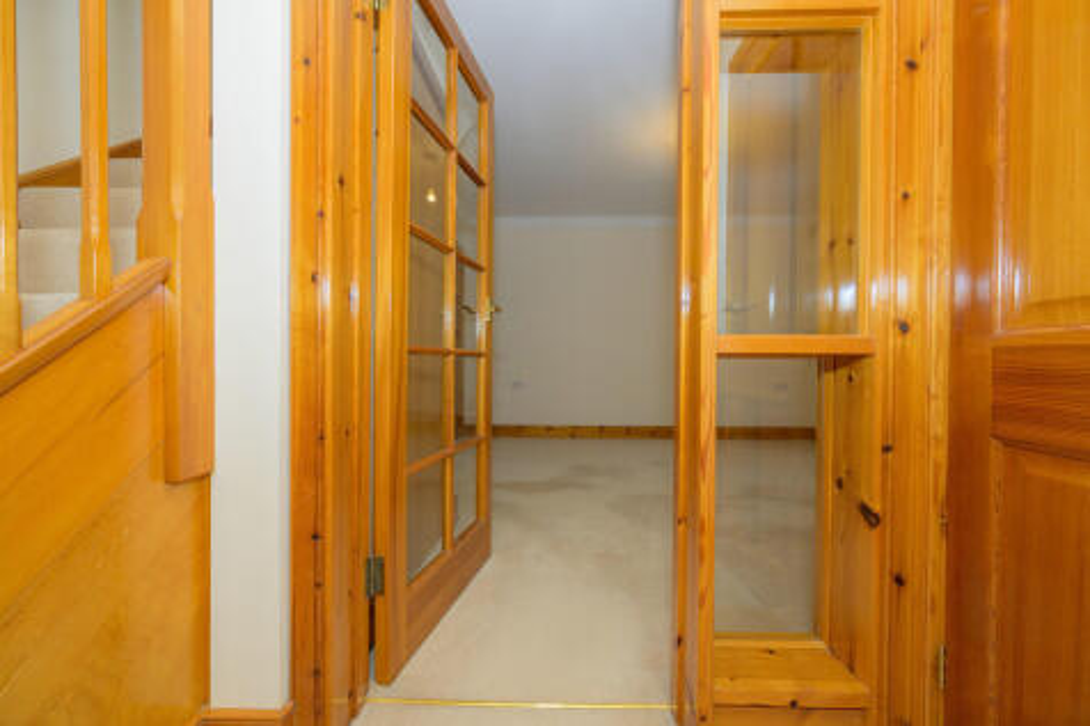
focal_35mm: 14
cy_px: 363
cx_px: 545
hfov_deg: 104.3
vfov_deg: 81.2
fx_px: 424
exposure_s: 1/125
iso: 500
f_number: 6.3
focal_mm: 14
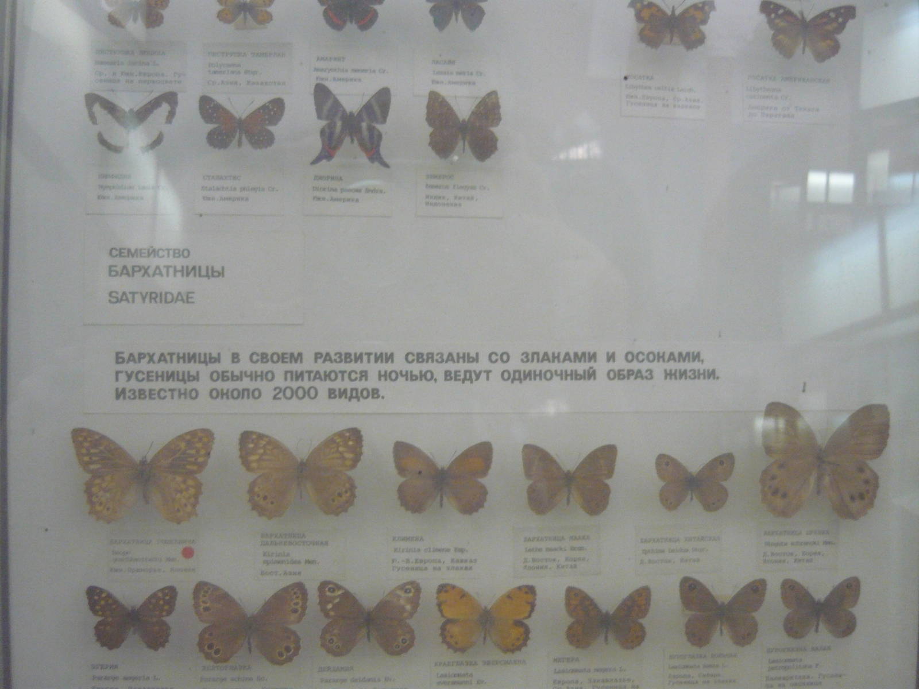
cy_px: 344
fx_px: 876
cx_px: 460
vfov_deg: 42.9
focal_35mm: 33
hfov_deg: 55.4
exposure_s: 1/25
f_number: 2.8
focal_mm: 5.5
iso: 400
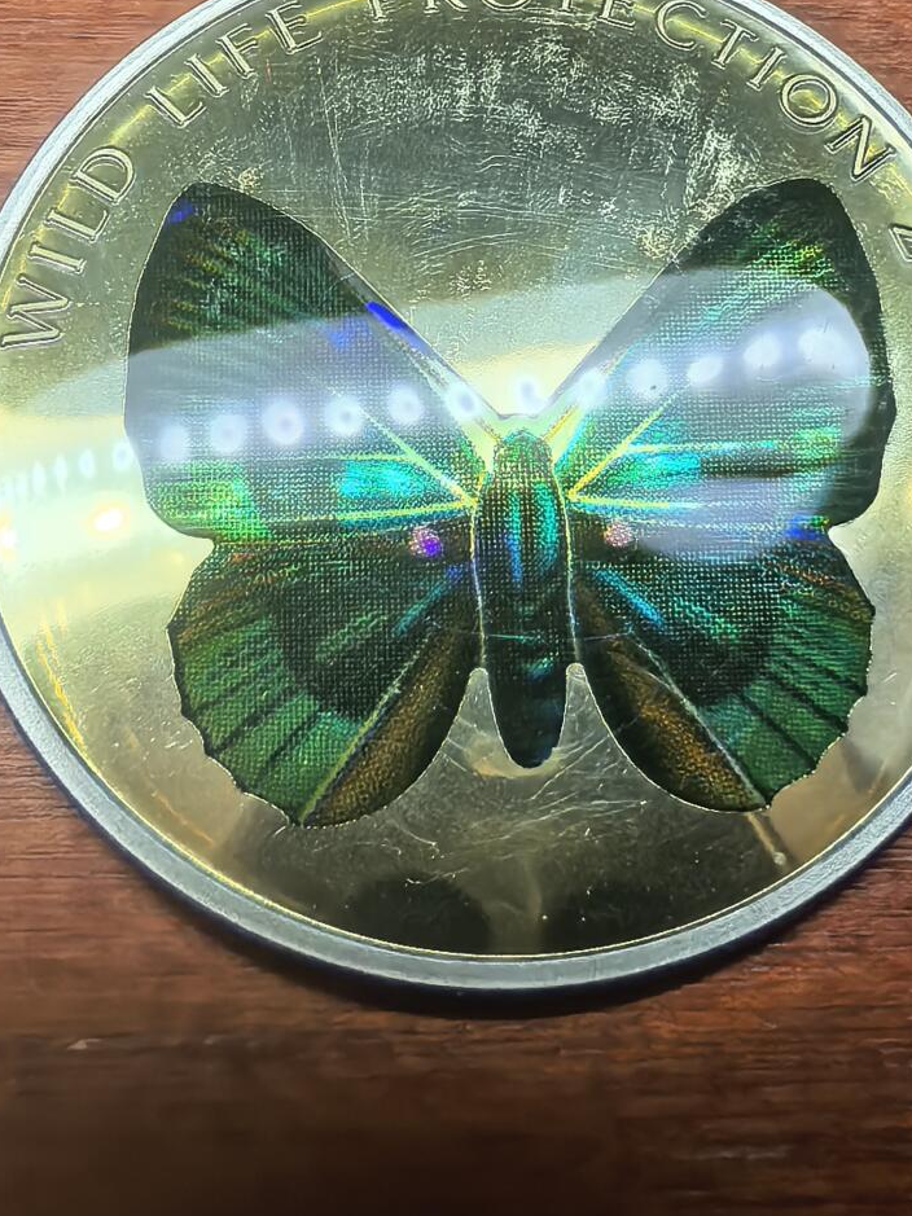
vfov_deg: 40.8
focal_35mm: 46
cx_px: 486
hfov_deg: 31.5
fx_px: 1616
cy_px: 421
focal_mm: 1.68
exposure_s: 1/100
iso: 64
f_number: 2.2
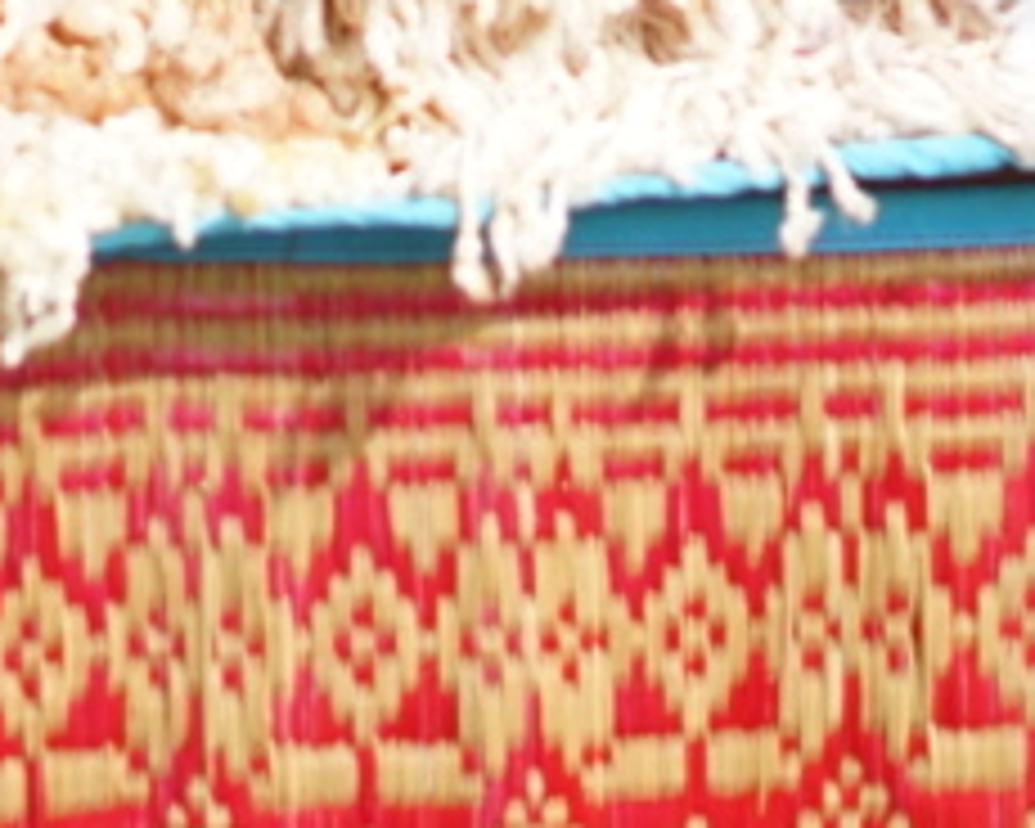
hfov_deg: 5.9
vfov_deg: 4.6
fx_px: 10109
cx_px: 184
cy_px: -1224
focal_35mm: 330
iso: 400
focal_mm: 50
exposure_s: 1/6400
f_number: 2
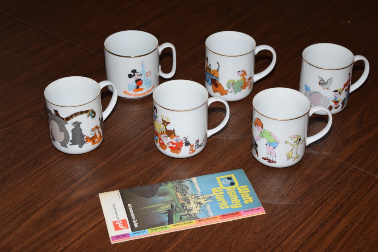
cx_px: 189
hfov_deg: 28.1
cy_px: 126
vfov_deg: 18.9
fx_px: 756
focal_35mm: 72
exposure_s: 1/60
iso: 720
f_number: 5.3
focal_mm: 48
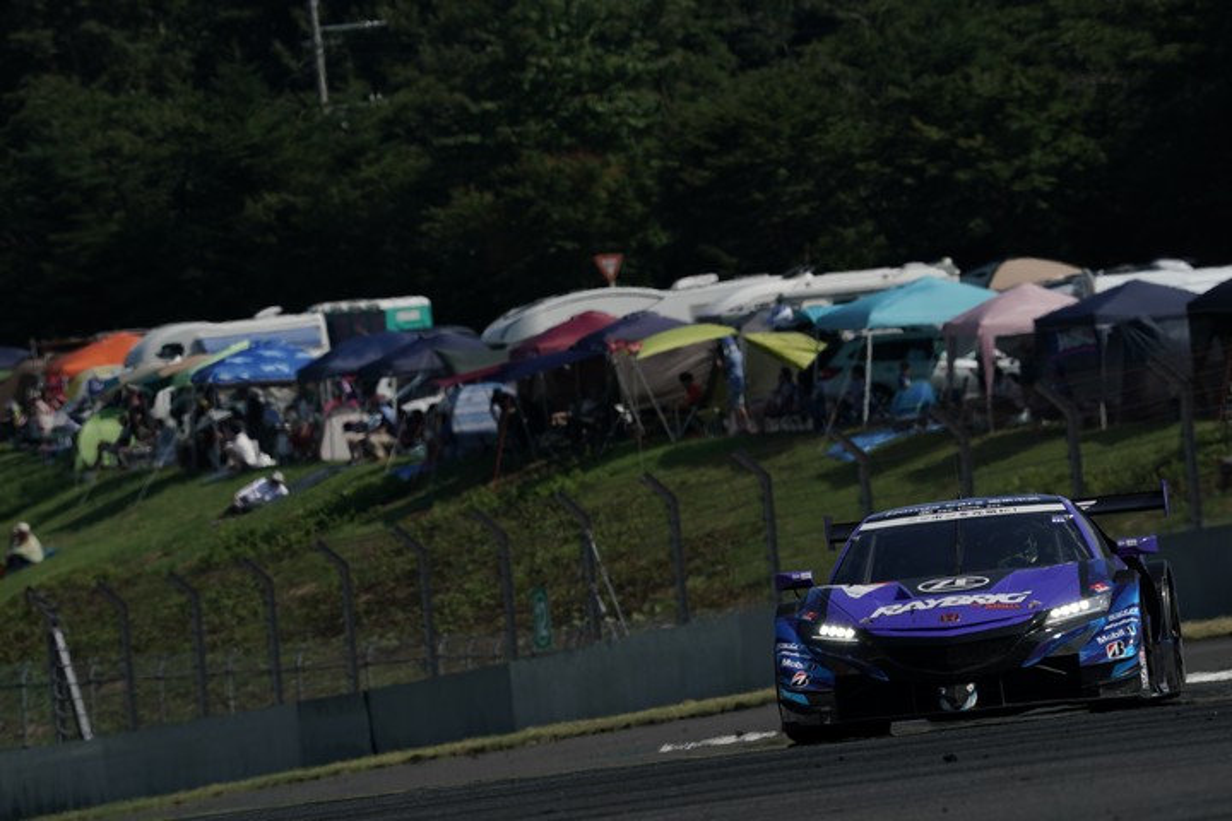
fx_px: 13688
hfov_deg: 5.2
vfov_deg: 3.4
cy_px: 410
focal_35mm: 400
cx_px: 616
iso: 200
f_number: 10
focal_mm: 400
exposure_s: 1/1000
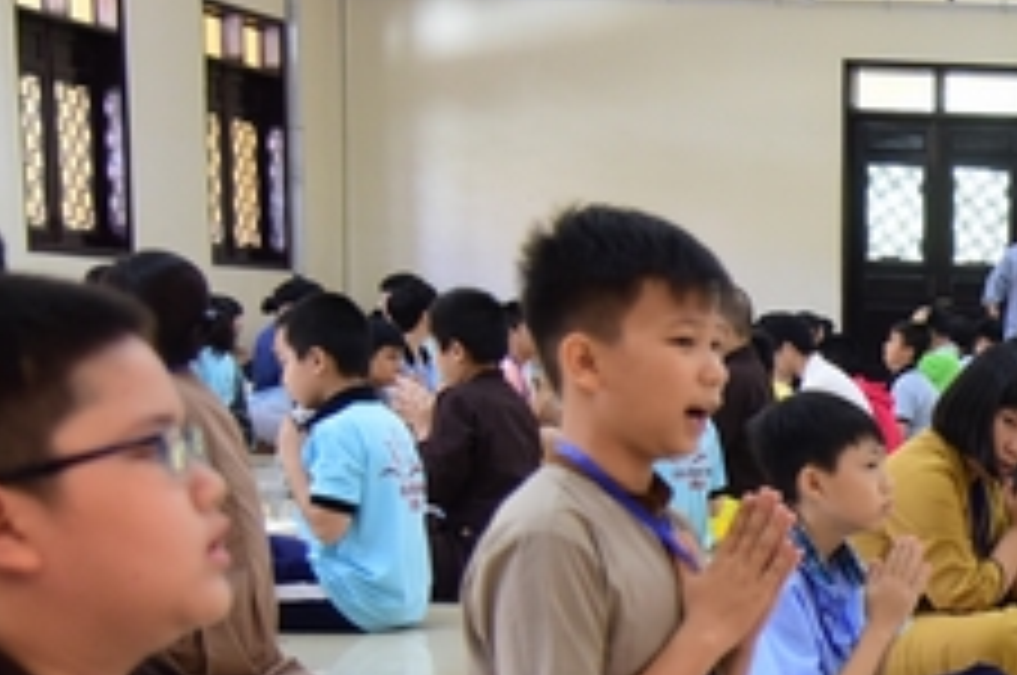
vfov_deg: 13.6
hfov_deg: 19.0
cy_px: 754
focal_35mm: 98
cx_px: 1386
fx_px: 2765
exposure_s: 1/80
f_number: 4
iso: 2000
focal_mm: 34
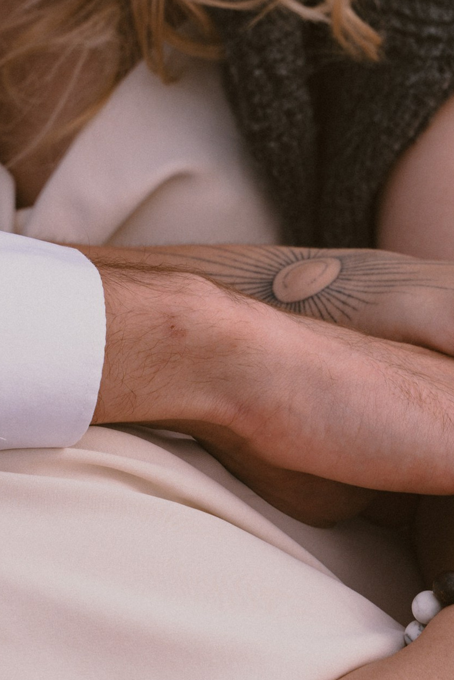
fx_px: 4614
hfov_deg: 5.6
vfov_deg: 8.4
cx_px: 533
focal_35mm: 244
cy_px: 420
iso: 160
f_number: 7.1
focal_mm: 75
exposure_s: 1/500
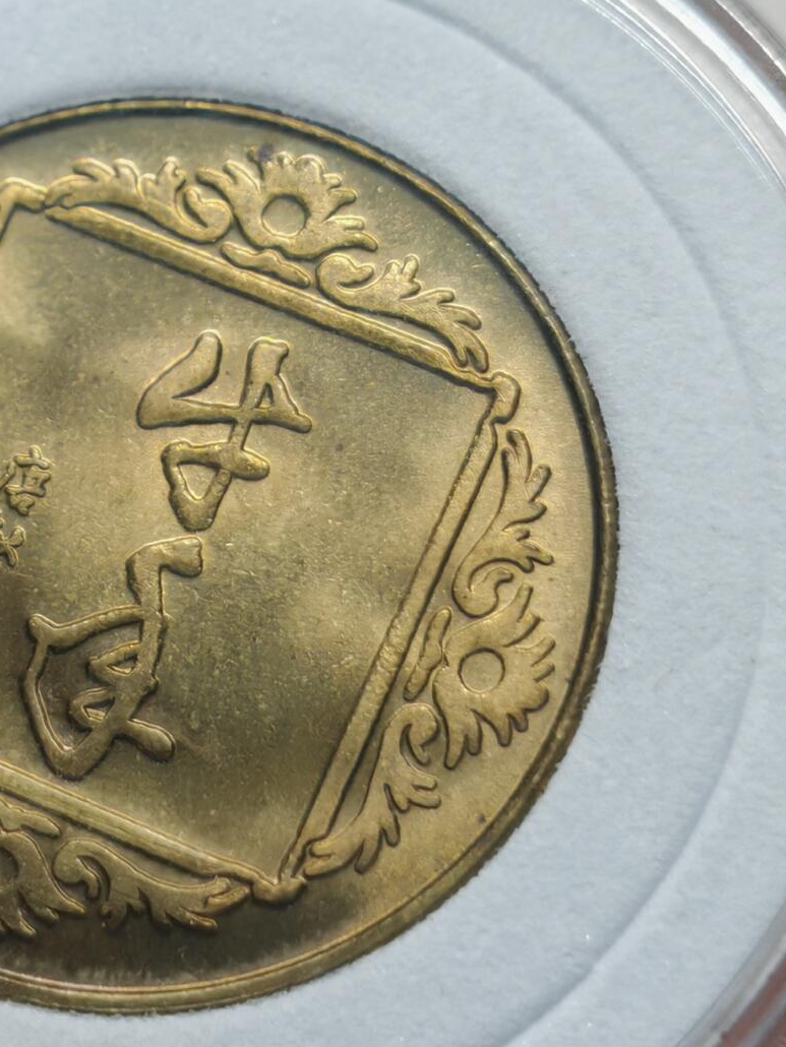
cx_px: 218
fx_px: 5024
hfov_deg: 8.9
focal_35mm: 166
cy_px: 577
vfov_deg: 11.9
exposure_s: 1/100
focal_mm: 7.62
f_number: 1.6
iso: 64
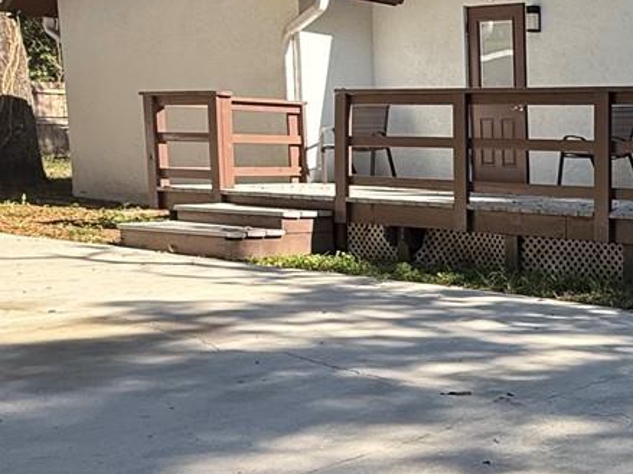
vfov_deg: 28.5
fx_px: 932
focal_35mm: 51
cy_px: 251
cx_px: 923
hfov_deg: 27.4
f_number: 2.2
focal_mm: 2.22
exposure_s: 1/461
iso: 64
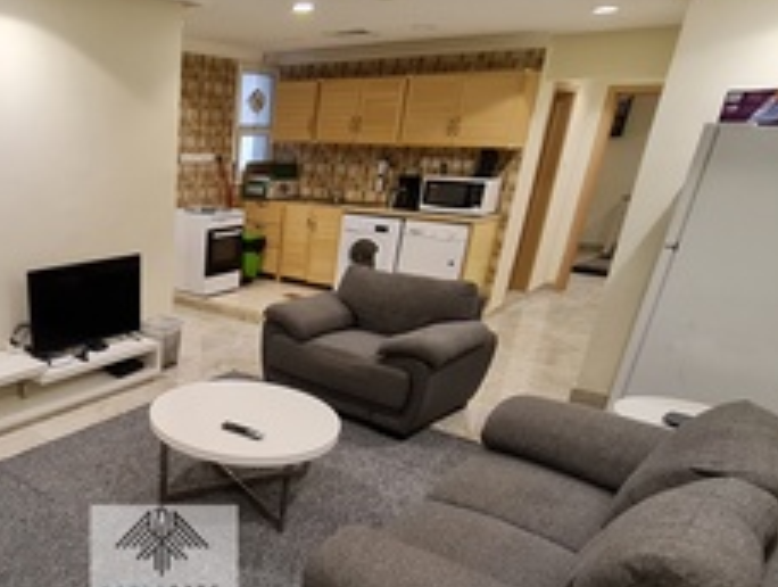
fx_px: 586
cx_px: 135
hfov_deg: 60.6
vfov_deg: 51.4
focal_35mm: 26
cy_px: 425
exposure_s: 1/50
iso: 200
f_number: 2.2
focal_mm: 2.2
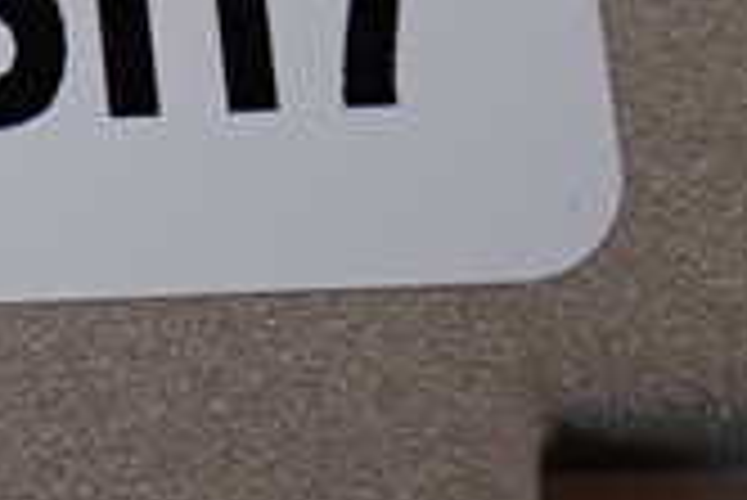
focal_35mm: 203
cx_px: -536
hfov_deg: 9.7
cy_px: -72
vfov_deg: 6.7
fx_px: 4216
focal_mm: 9.65
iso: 400
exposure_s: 1/50
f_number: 3.3
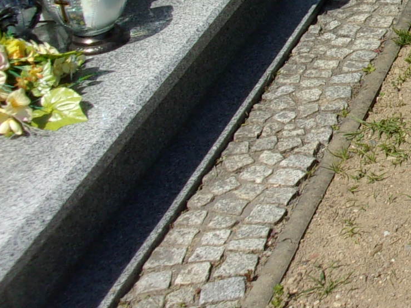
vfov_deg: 14.9
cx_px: 662
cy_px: 22
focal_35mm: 98
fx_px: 1163
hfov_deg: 17.5
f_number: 10.8
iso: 80
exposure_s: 1/120
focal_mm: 5.1
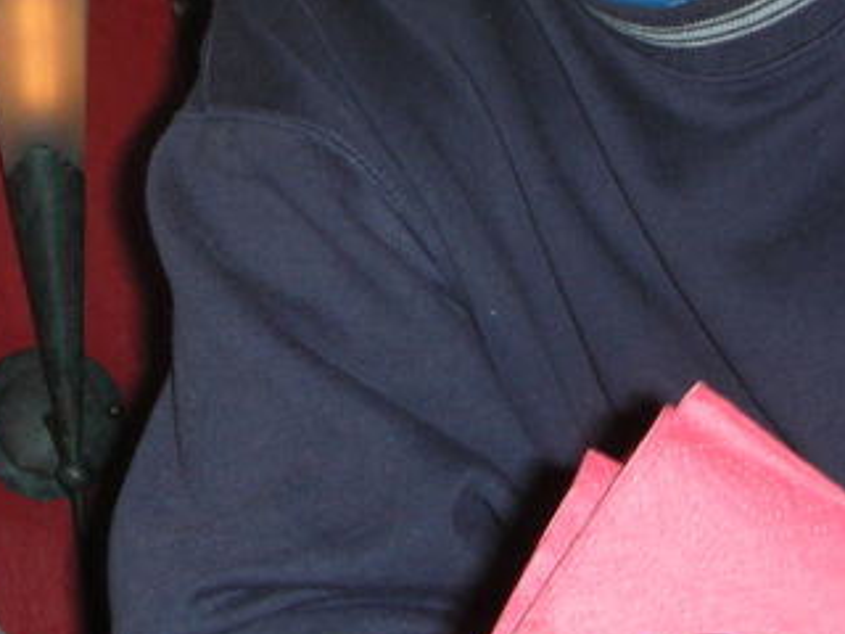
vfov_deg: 13.0
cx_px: 5
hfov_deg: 17.2
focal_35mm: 112
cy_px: -45
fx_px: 2734
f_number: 3
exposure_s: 1/60.1
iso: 50
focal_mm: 5.8
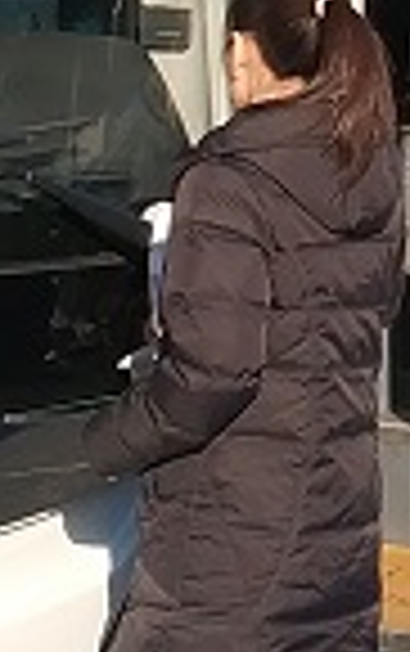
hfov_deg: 9.2
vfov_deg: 14.6
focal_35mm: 140
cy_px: -31
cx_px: 586
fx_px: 2496
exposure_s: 1/1213
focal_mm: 4.5
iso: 123
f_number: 2
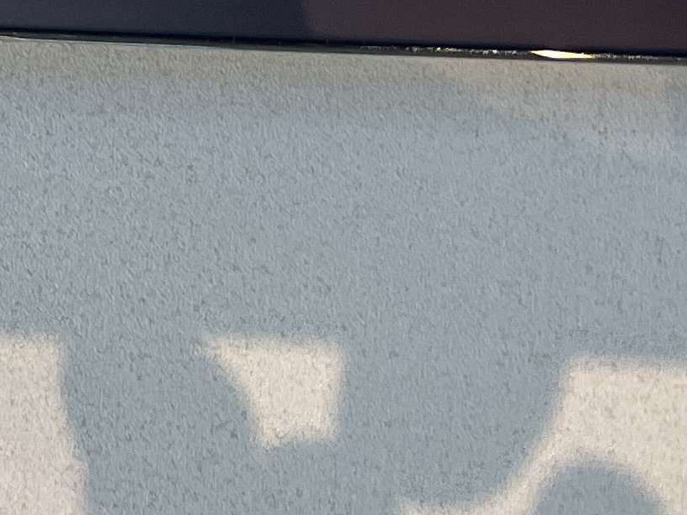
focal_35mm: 128
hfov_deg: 13.5
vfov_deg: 10.7
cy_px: -485
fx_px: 2540
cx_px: -617
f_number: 1.5
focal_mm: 5.7
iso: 80
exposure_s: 1/121
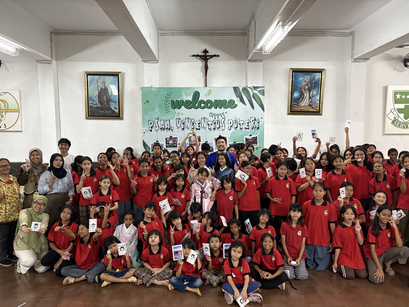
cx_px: 204
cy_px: 154
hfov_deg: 67.3
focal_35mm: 26
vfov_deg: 53.1
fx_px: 307
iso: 400
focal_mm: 5.96
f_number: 1.6
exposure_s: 1/33
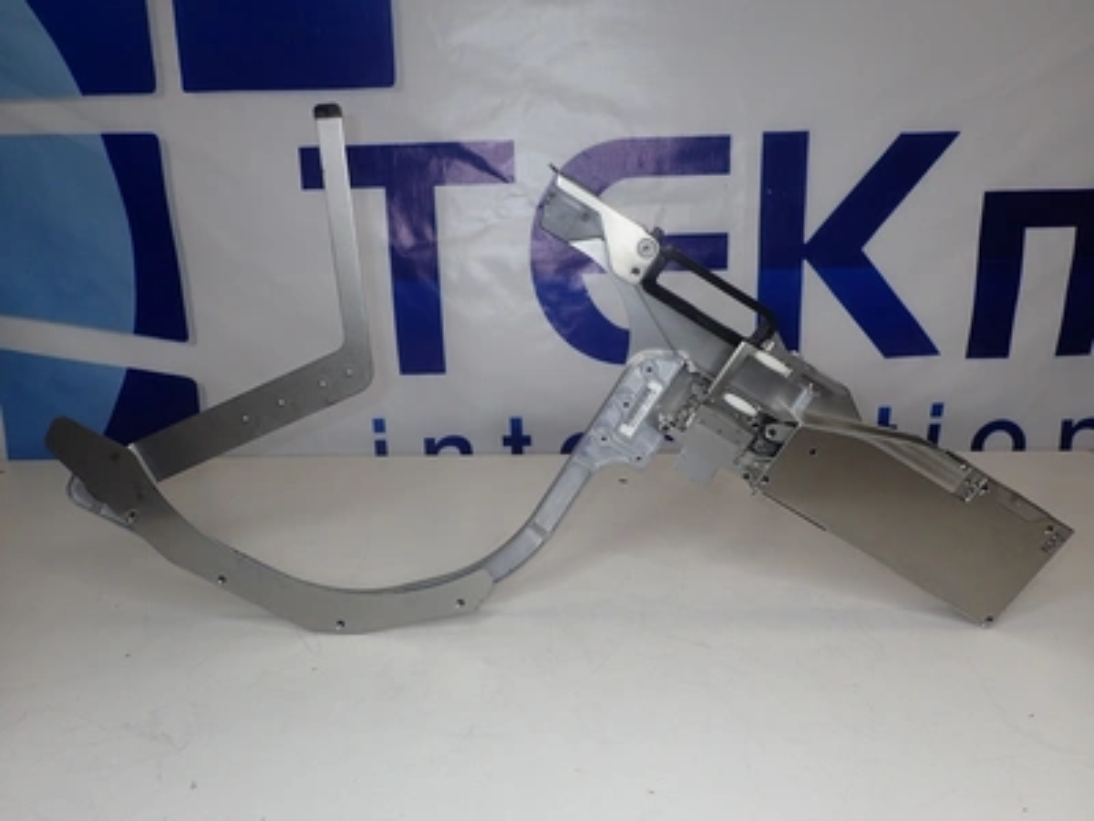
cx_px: 547
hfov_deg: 69.4
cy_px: 410
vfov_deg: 54.9
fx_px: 790
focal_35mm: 25
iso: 100
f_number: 2.8
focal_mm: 4.5
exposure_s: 1/160
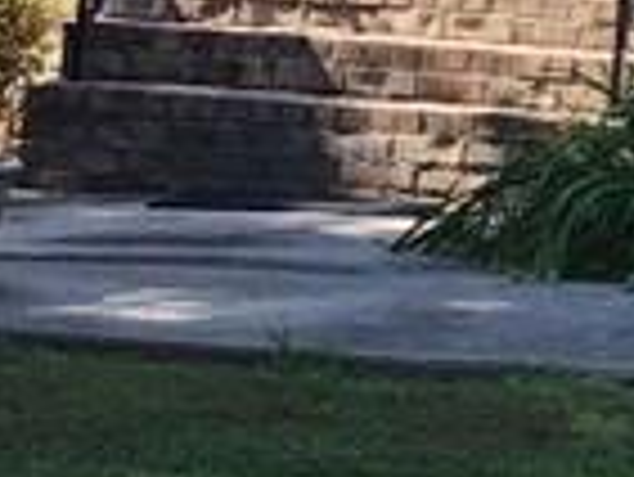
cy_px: -414
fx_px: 4124
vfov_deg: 6.5
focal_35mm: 225
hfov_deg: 8.3
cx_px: 1290
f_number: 2.4
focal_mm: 3.3
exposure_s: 1/338
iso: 25
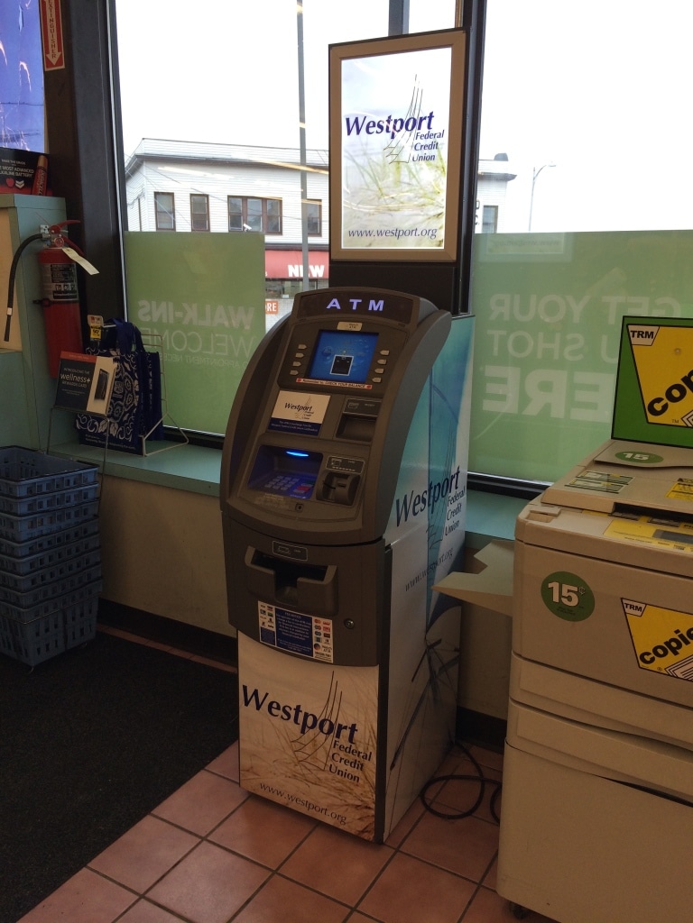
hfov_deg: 48.2
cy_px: 462
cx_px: 346
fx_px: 774
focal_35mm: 29
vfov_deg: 61.7
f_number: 2.2
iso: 40
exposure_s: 1/120
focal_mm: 4.15
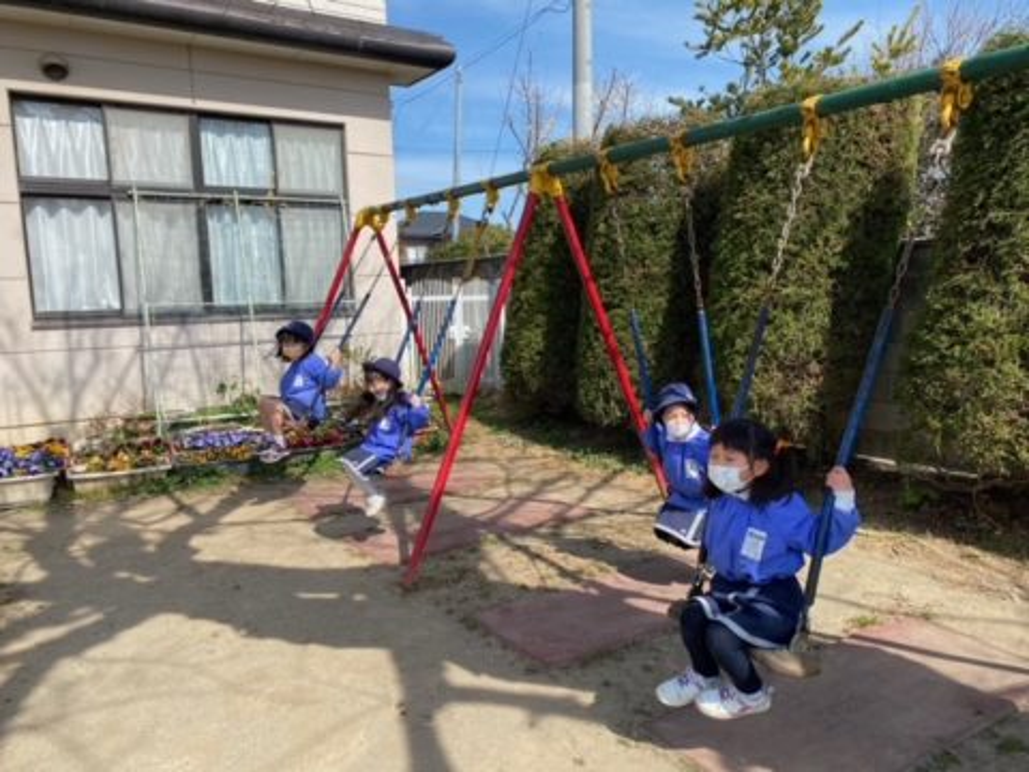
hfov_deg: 67.3
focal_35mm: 26
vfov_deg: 53.1
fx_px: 773
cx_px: 514
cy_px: 386
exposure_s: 1/1961
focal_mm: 4.25
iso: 32
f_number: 1.8
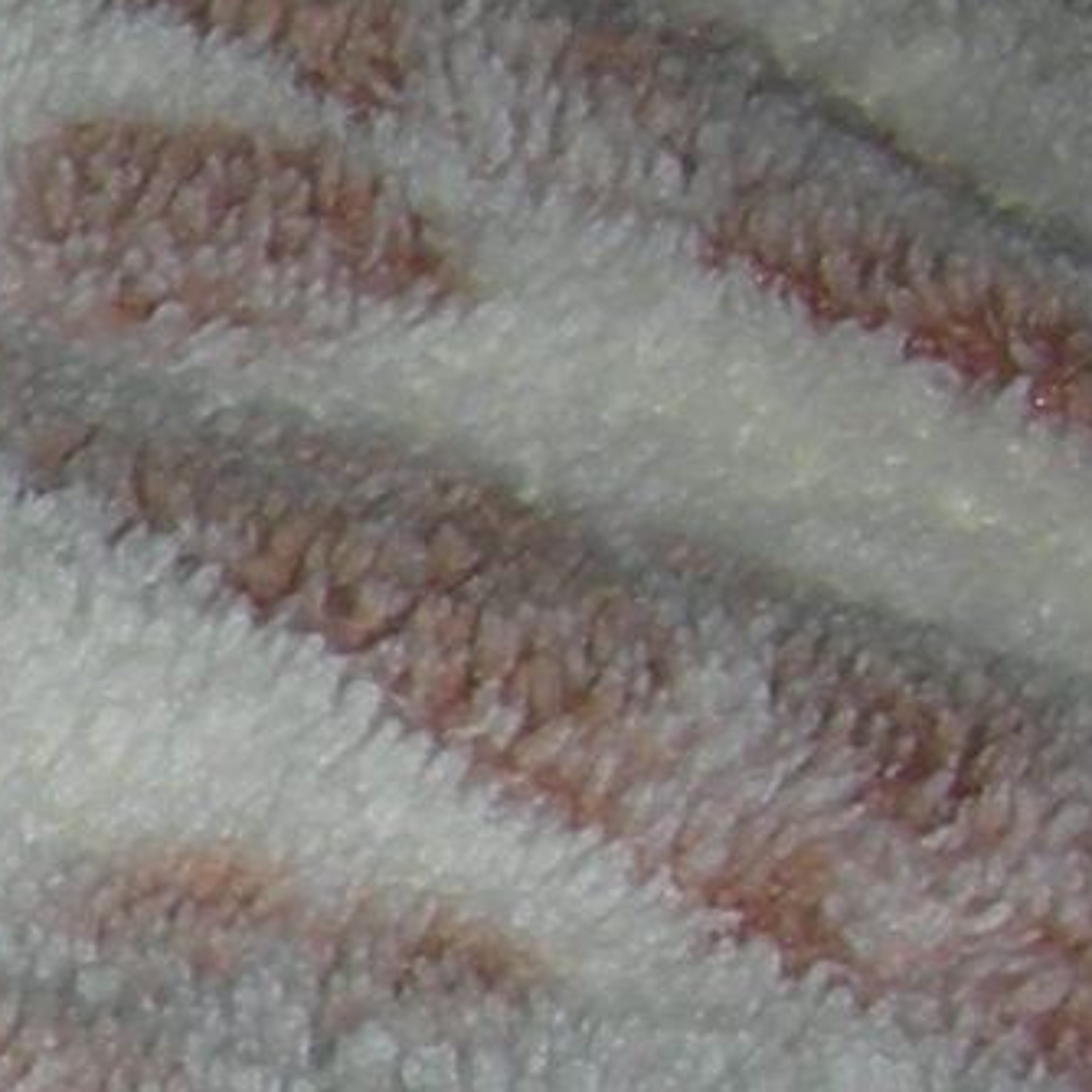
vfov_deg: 6.6
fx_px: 9315
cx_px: -3498
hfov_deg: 5.6
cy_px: 1828
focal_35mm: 261
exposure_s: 1/60.1
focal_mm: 5.8
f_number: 3
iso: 50
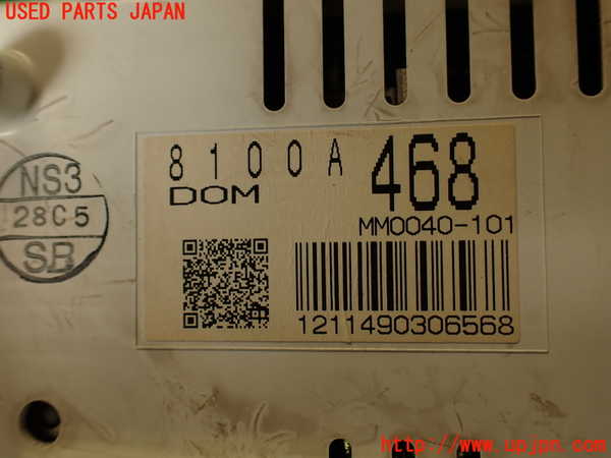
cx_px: 306
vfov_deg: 44.2
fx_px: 565
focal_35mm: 32
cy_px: 229
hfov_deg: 56.8
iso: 100
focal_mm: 5.79
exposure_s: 1/80
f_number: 2.4
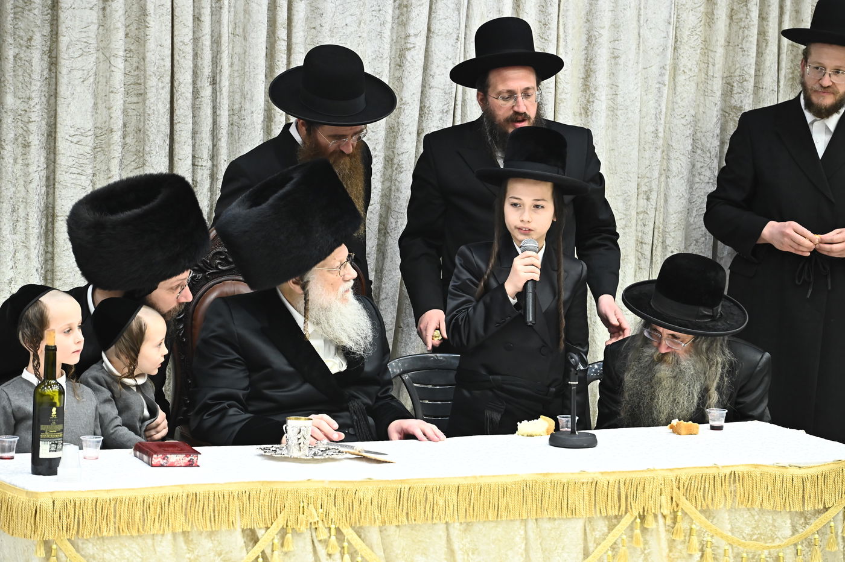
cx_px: 422
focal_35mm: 185
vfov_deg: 7.4
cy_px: 281
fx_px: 4340
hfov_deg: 11.1
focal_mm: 185
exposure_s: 1/200
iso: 3200
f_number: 8
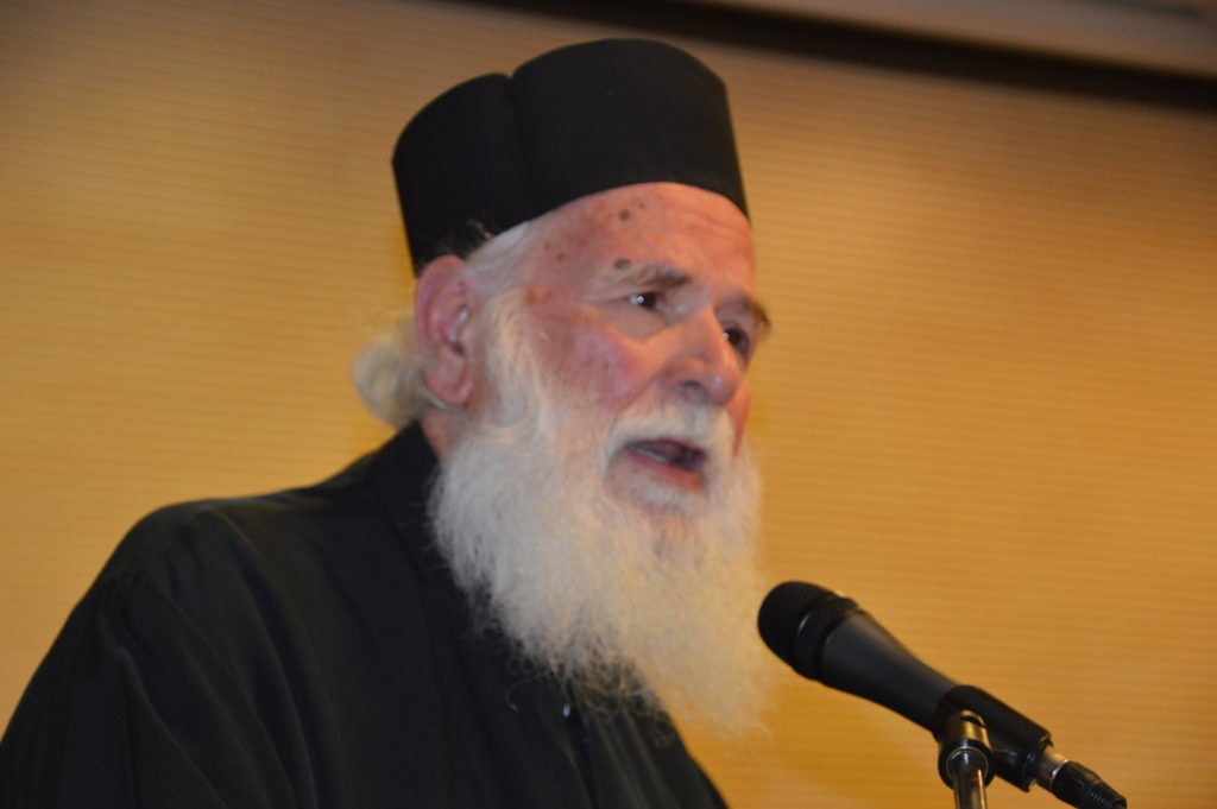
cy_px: 404
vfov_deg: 10.7
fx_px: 4307
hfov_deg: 16.1
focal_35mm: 128
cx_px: 608
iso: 800
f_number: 5.6
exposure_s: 1/60
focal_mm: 85
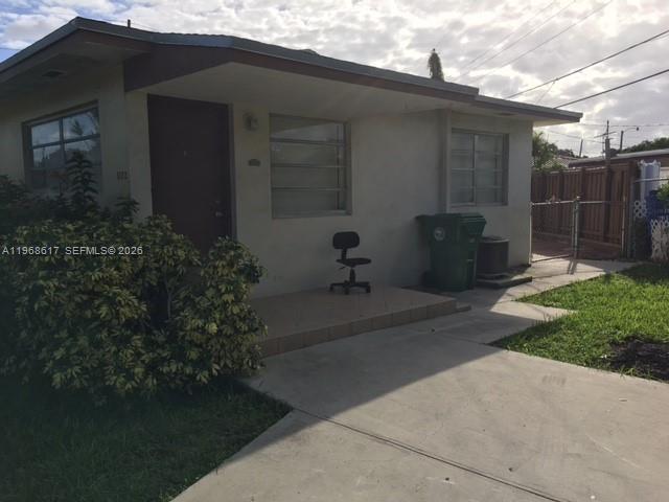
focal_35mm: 29
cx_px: 334
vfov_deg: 48.2
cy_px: 251
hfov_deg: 61.7
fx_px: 560
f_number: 2.2
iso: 25
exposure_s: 1/1832
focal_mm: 4.15
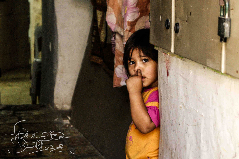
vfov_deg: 11.8
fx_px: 770
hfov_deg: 17.6
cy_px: 80
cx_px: 120
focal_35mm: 116
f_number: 5.6
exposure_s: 1/50
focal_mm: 55
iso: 800
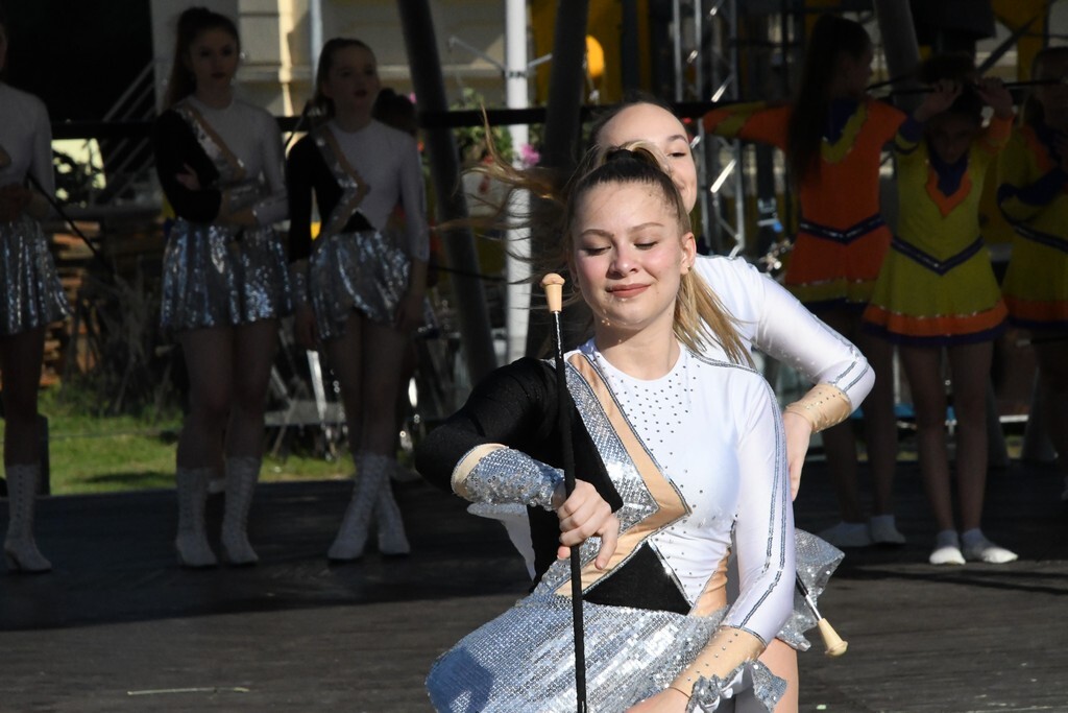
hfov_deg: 7.4
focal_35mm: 277
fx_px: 8218
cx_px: 534
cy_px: 356
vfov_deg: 5.0
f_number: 16
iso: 6400
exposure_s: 1/8000
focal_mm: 185
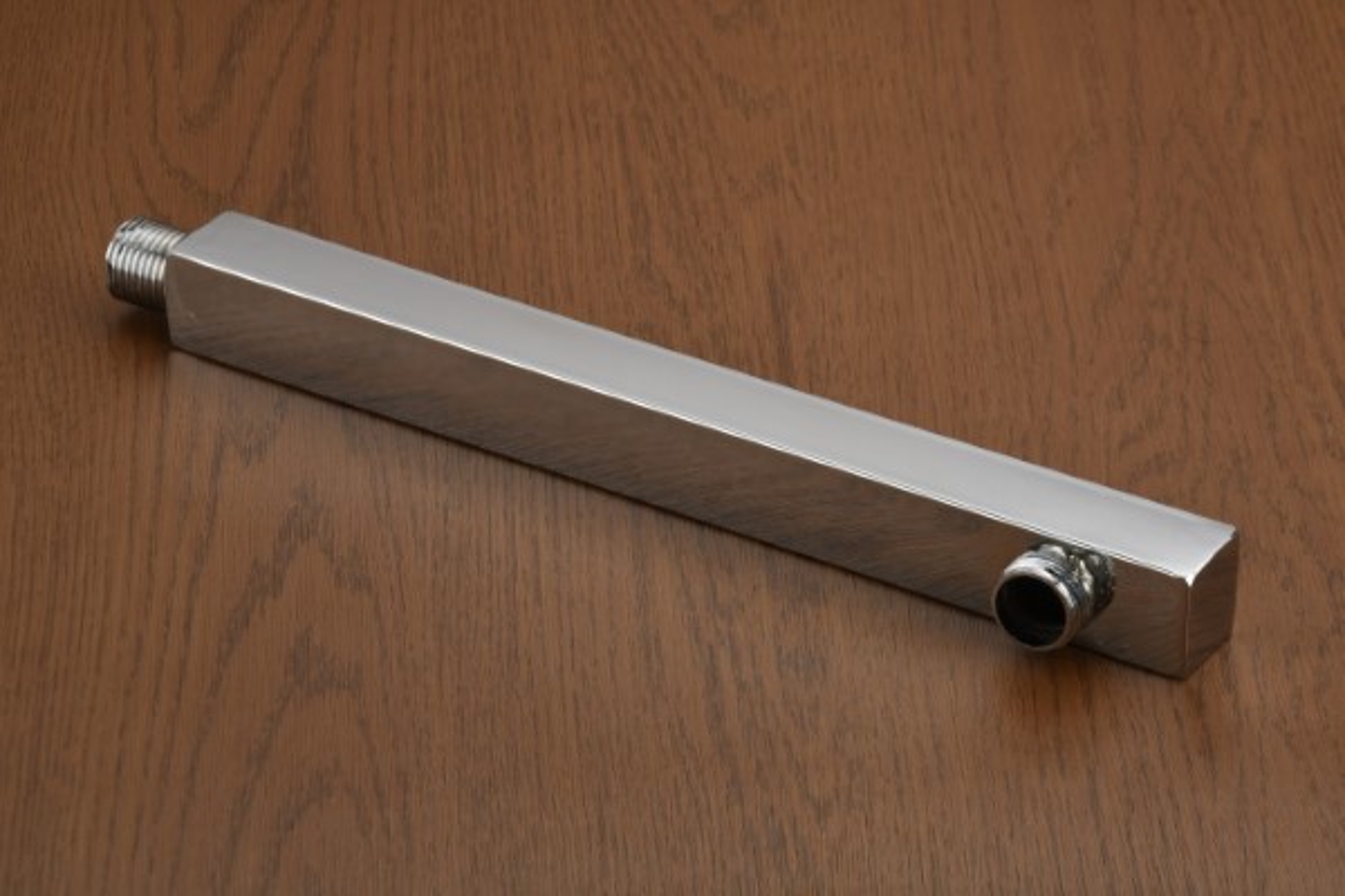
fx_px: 5865
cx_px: 672
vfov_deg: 8.7
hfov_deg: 13.1
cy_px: 448
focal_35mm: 157
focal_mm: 105
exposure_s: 1/50
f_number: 20
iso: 200
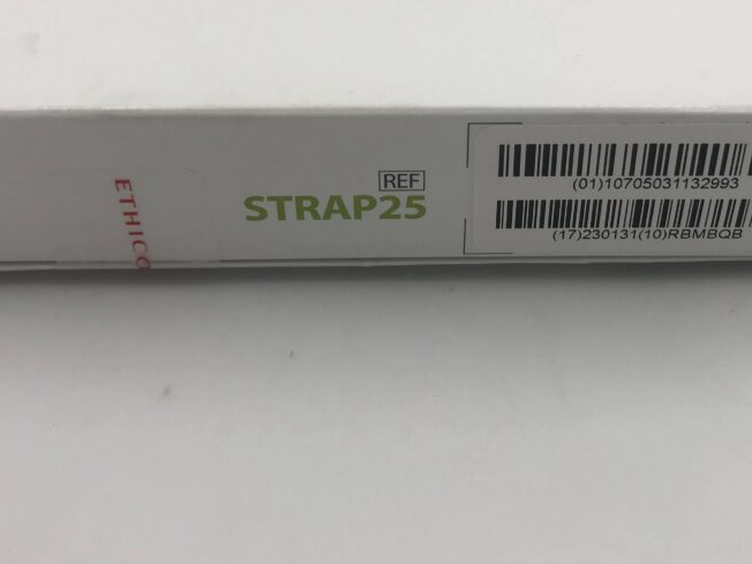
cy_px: 138
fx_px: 956
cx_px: 479
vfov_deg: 32.2
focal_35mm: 44
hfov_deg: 42.6
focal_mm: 3.99
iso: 20
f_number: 1.8
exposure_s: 1/213
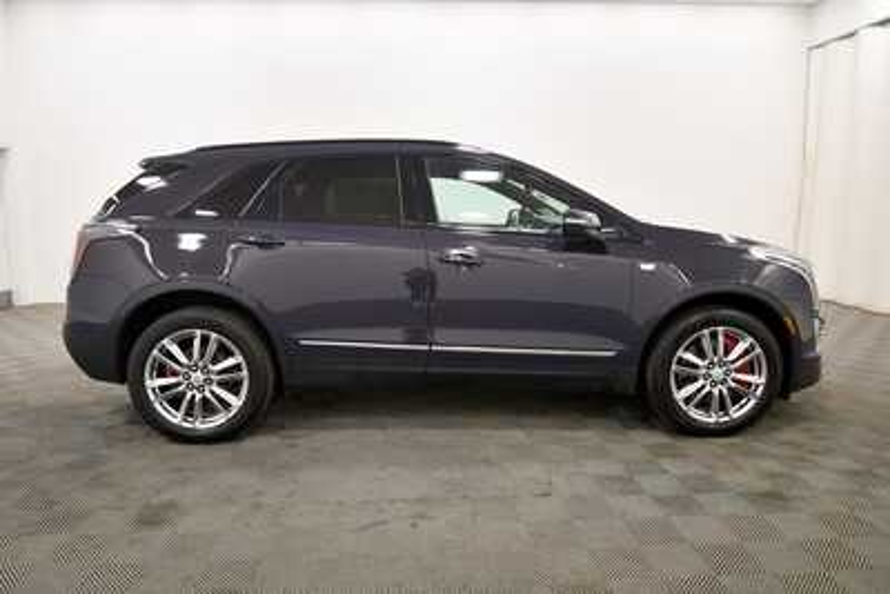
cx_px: 445
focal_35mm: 22
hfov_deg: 78.6
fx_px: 544
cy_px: 297
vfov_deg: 57.3
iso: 900
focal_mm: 15
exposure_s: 1/125
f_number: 5.3
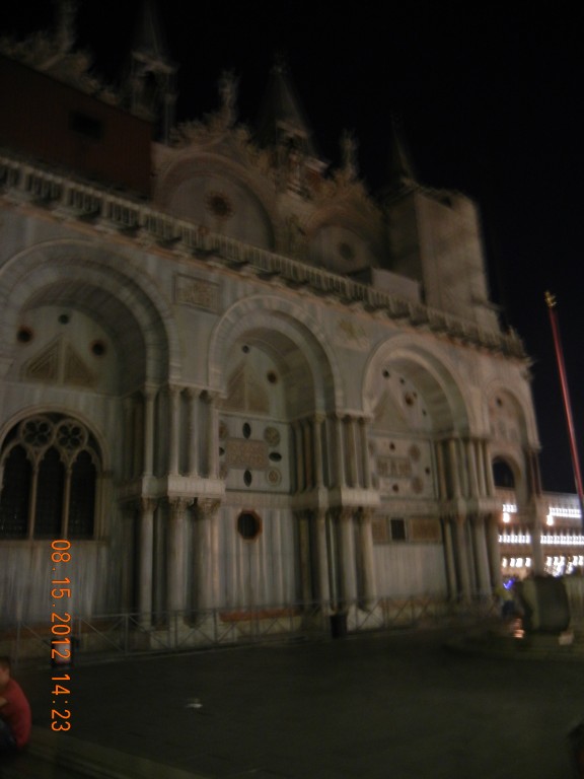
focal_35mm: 30
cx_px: 292
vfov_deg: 60.0
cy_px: 390
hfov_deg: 46.8
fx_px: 675
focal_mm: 5.4
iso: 400
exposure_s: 1
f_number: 3.5
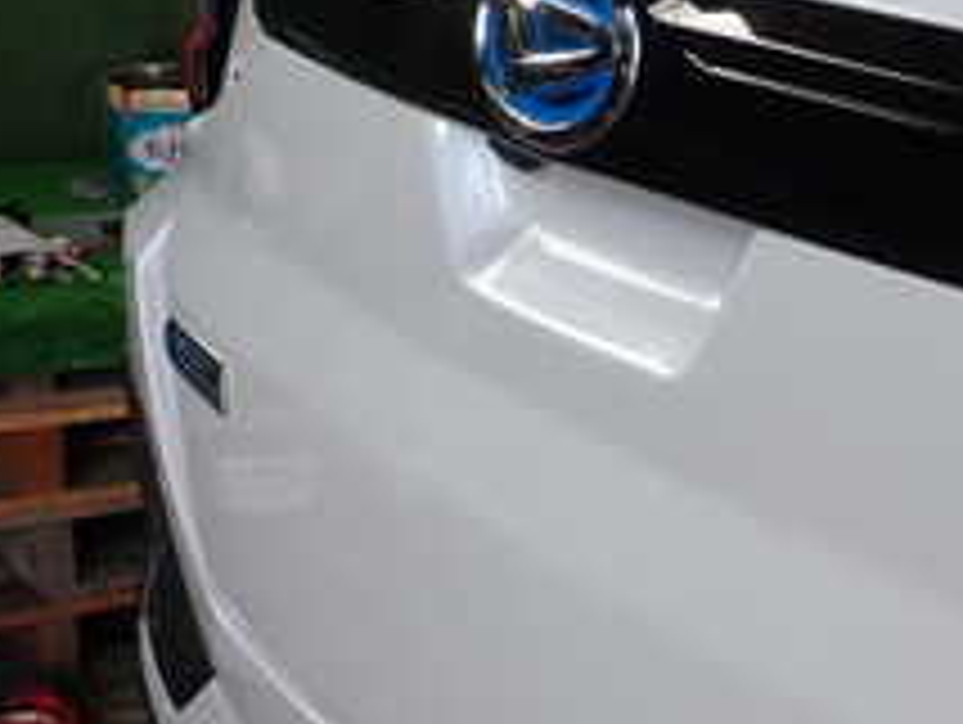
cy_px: 522
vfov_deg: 20.9
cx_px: 1170
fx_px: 1950
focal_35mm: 70
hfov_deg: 24.9
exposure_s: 1/60
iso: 100
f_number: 2.8
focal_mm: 4.5
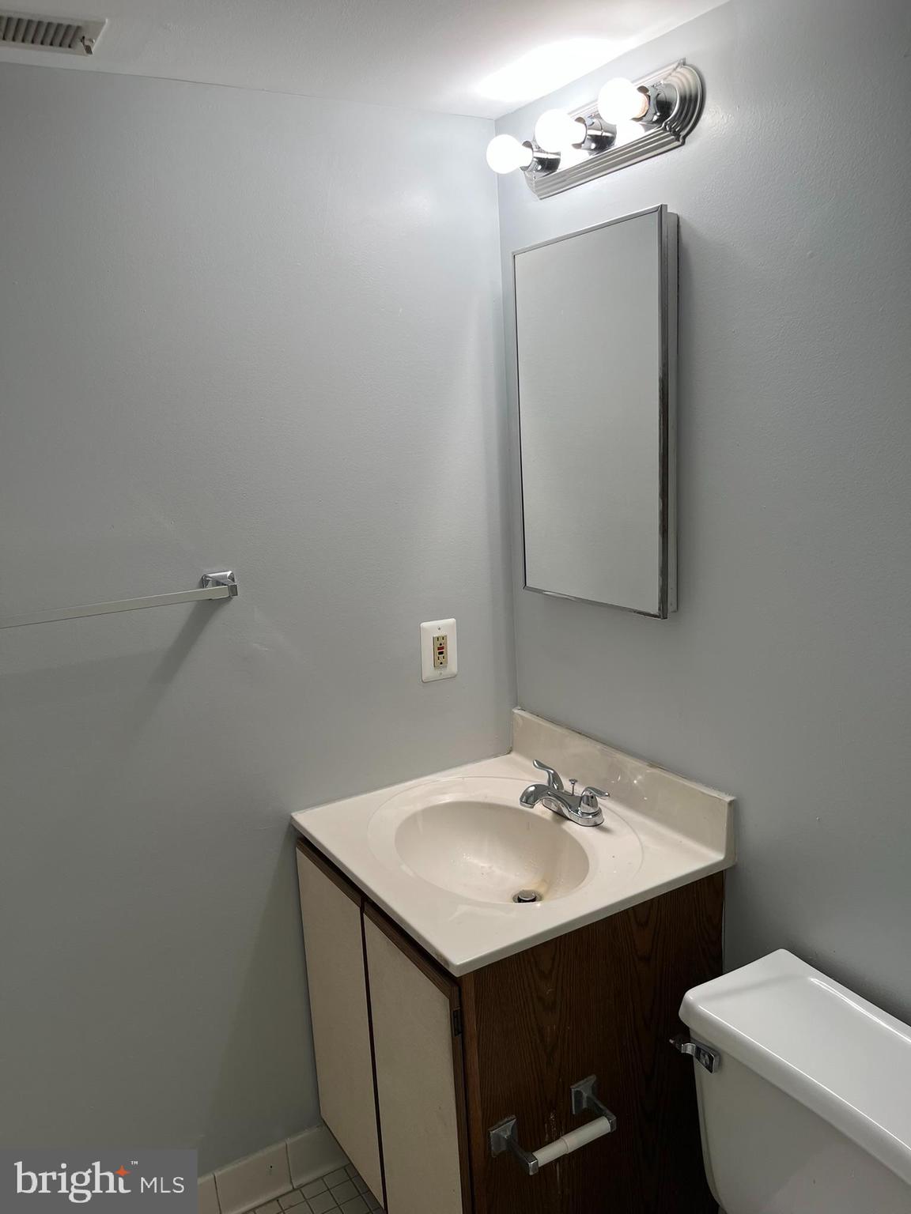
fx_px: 912
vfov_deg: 67.3
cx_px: 456
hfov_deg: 53.1
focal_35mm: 26
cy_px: 607
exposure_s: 1/120
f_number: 1.6
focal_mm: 5.1
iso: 40
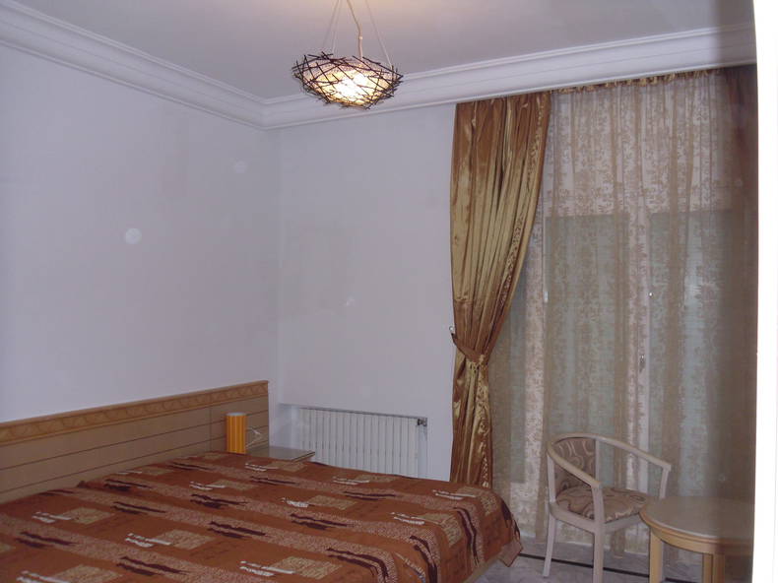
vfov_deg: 45.4
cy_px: 292
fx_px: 697
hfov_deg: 58.4
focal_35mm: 31
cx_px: 389
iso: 200
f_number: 3.3
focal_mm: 5.6
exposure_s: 1/45
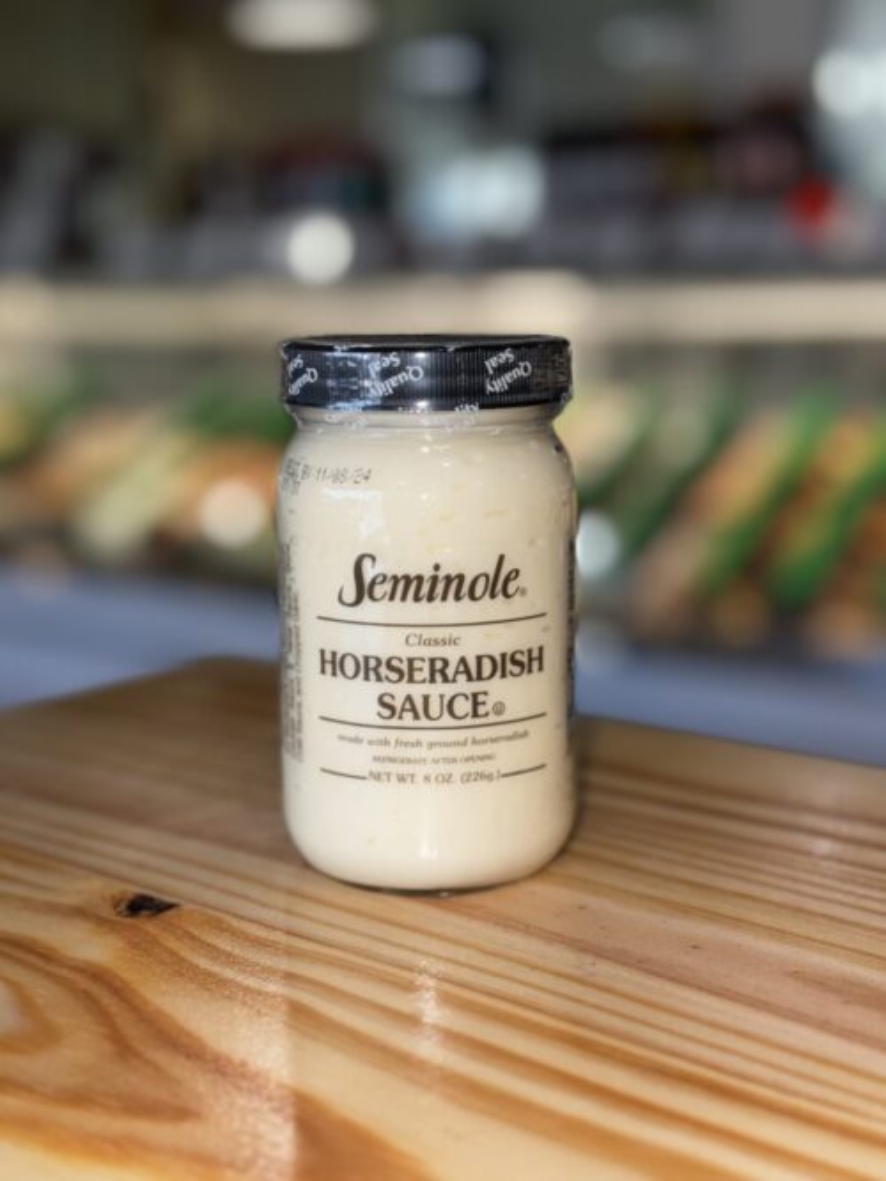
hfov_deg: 30.3
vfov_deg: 39.7
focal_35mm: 48
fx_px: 1639
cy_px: 590
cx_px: 443
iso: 50
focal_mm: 6.76
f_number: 1.78
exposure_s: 1/193
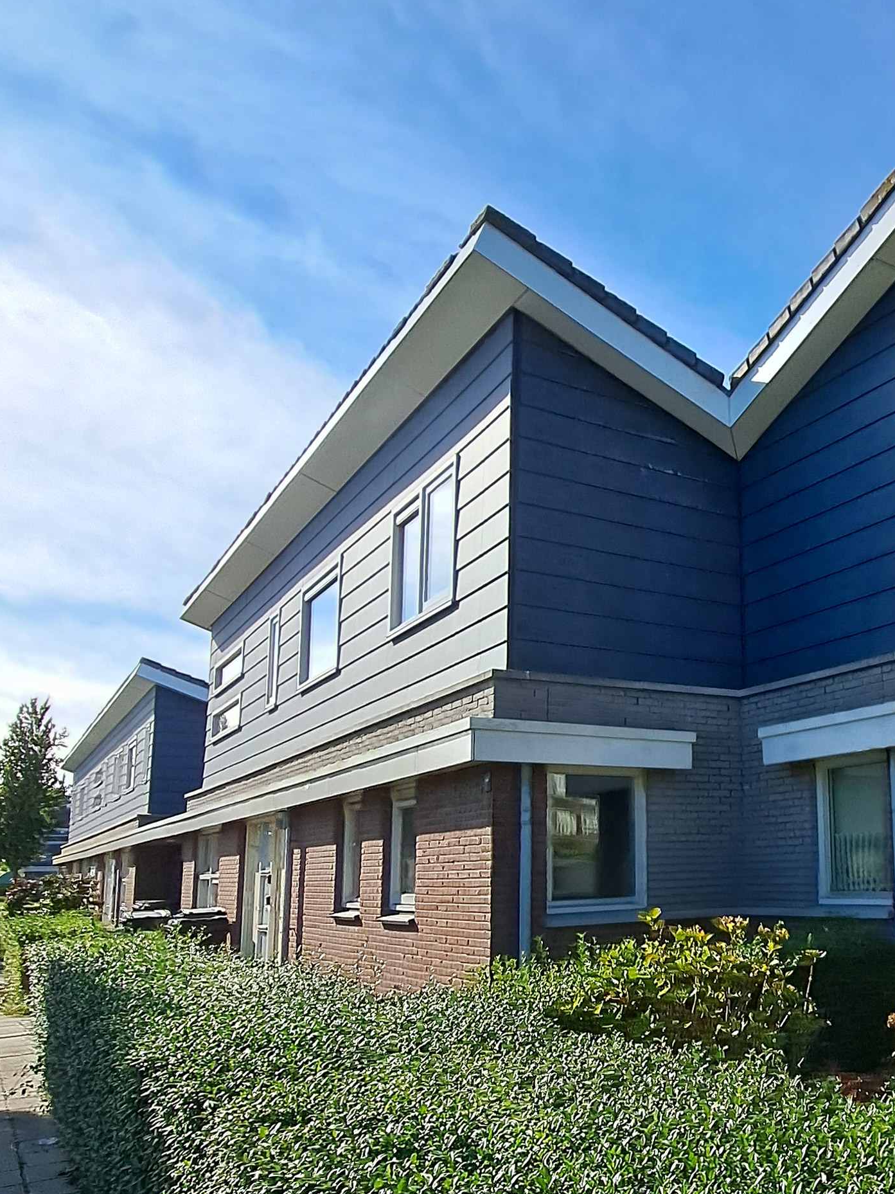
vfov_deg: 63.0
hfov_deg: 45.6
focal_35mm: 28
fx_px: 965
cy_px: 698
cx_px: 786
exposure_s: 1/1497
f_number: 2.2
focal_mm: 1.74
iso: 50
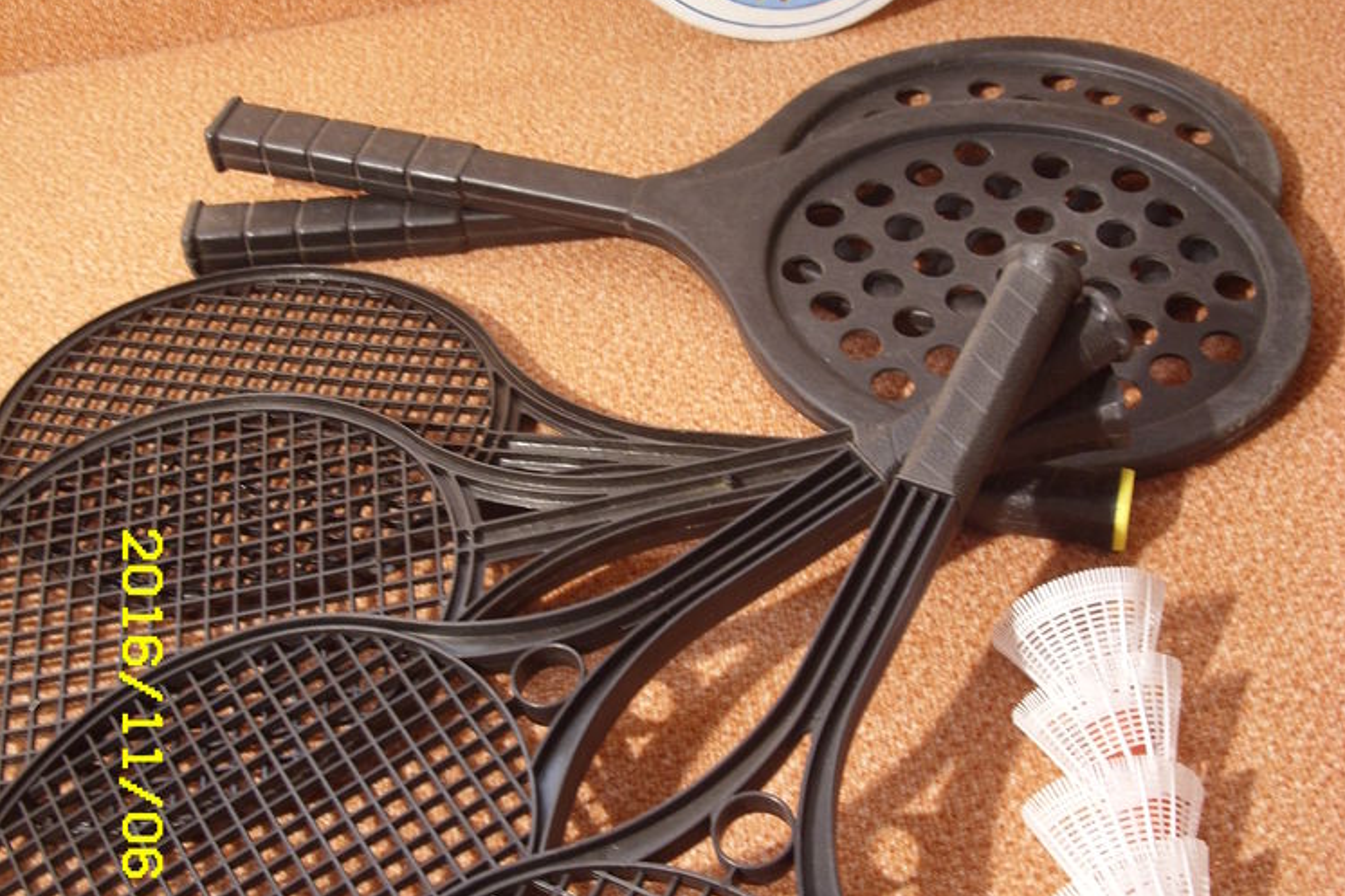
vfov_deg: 25.5
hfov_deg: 37.5
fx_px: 1980
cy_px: 416
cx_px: 674
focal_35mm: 53
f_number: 2.8
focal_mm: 6.3
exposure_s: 1/31
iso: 50
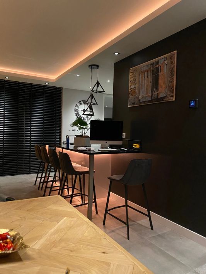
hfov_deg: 53.0
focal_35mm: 26
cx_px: 103
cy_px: 137
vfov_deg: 67.3
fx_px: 206
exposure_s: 1/27
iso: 800
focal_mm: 4.25
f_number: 1.8
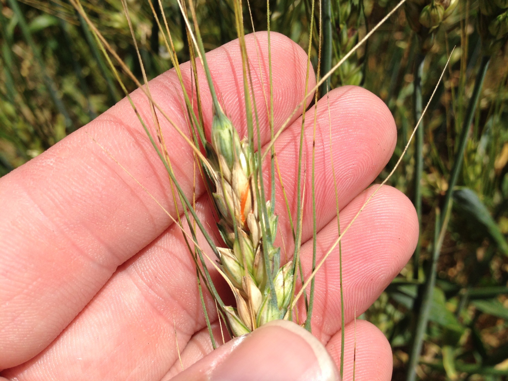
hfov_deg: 55.4
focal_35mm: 33
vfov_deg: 42.9
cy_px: 190
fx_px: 484
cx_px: 254
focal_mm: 4.12
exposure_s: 1/1869
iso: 50
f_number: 2.4
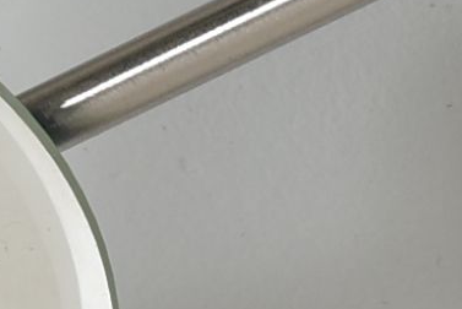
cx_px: -312
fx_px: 21409
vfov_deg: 0.8
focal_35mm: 1667
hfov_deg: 1.2
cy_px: 308
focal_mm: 140
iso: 200
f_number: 11
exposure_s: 1/125
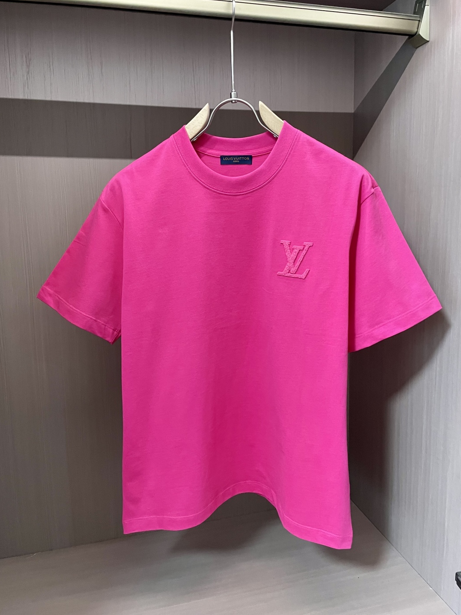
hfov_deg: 51.3
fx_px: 480
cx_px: 234
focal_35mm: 27
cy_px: 298
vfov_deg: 65.3
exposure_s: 1/60
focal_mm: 4.2
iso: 500
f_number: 1.6
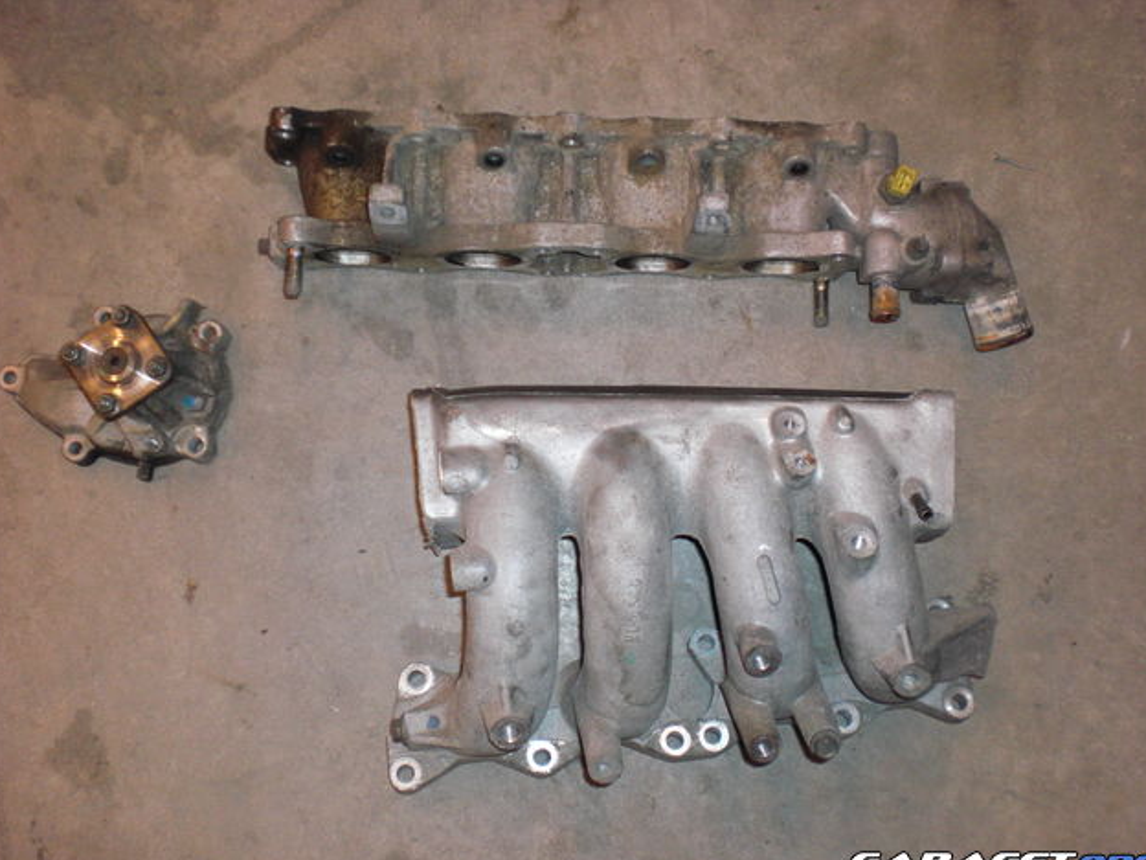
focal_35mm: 39
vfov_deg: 36.8
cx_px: 577
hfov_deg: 47.9
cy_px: 439
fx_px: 1291
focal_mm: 6.3
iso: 200
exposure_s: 1/60
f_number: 3.1
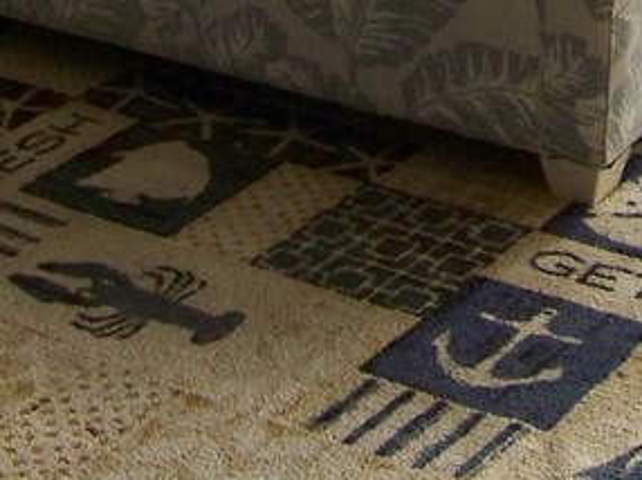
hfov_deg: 15.3
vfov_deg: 10.8
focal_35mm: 129
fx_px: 2390
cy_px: -377
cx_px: 431
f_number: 2.8
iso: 250
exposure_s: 1/30
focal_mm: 5.85
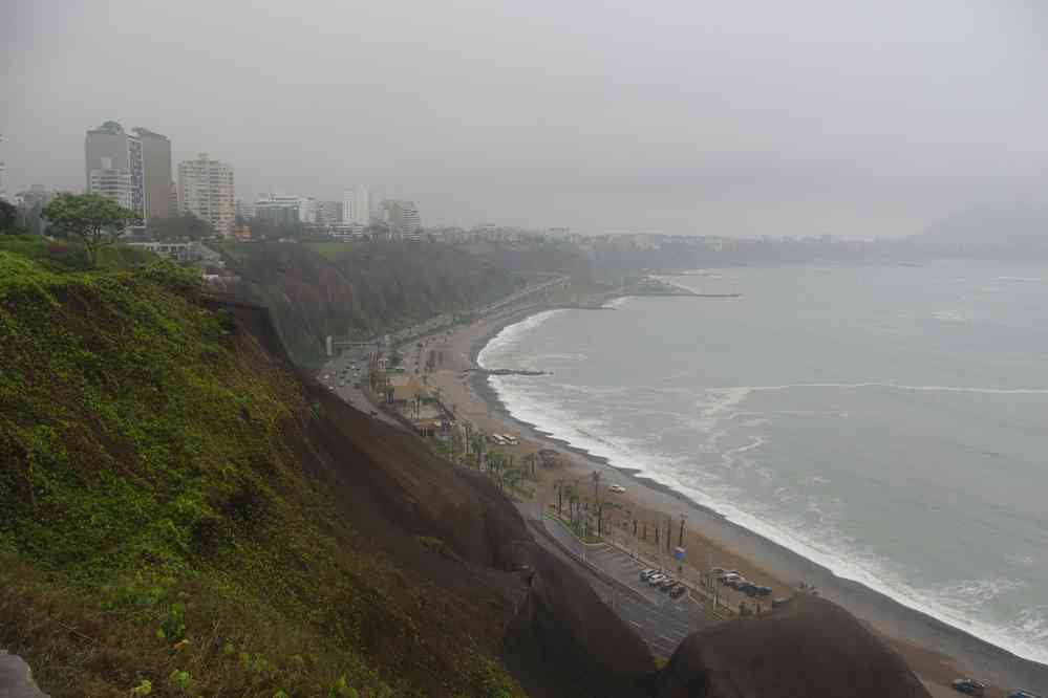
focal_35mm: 30
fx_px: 873
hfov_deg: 61.9
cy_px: 349
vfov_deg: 43.6
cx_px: 524
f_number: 11
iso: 200
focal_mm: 20
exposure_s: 1/60
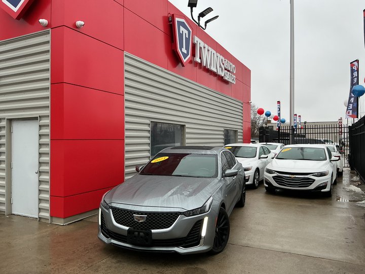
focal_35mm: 29
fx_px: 306
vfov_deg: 48.2
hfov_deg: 61.7
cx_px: 182
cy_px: 137
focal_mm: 3
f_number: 1.8
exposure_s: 1/202
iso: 20
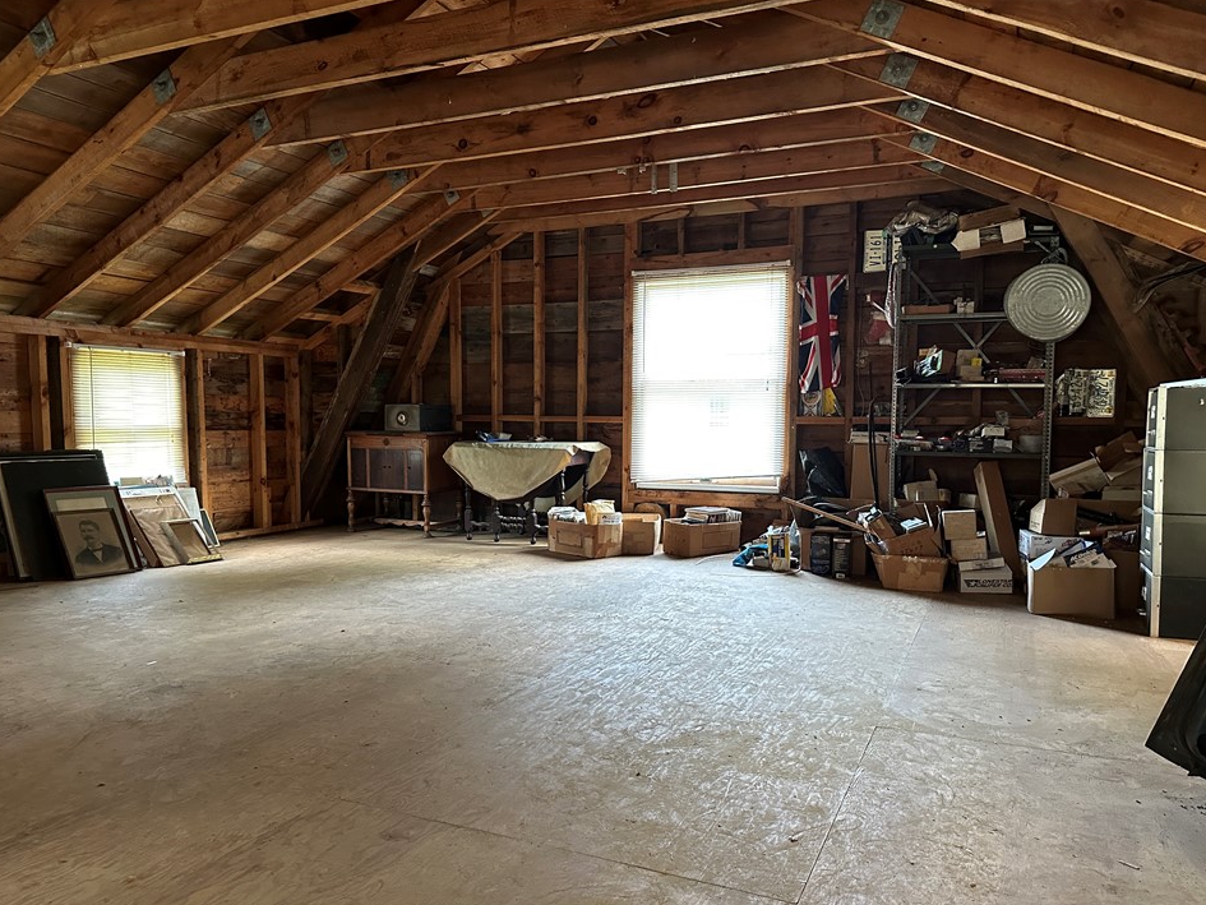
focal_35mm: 26
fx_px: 906
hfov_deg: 67.3
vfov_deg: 53.0
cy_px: 484
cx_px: 576
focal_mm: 6.86
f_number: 1.78
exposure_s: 1/60
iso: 500
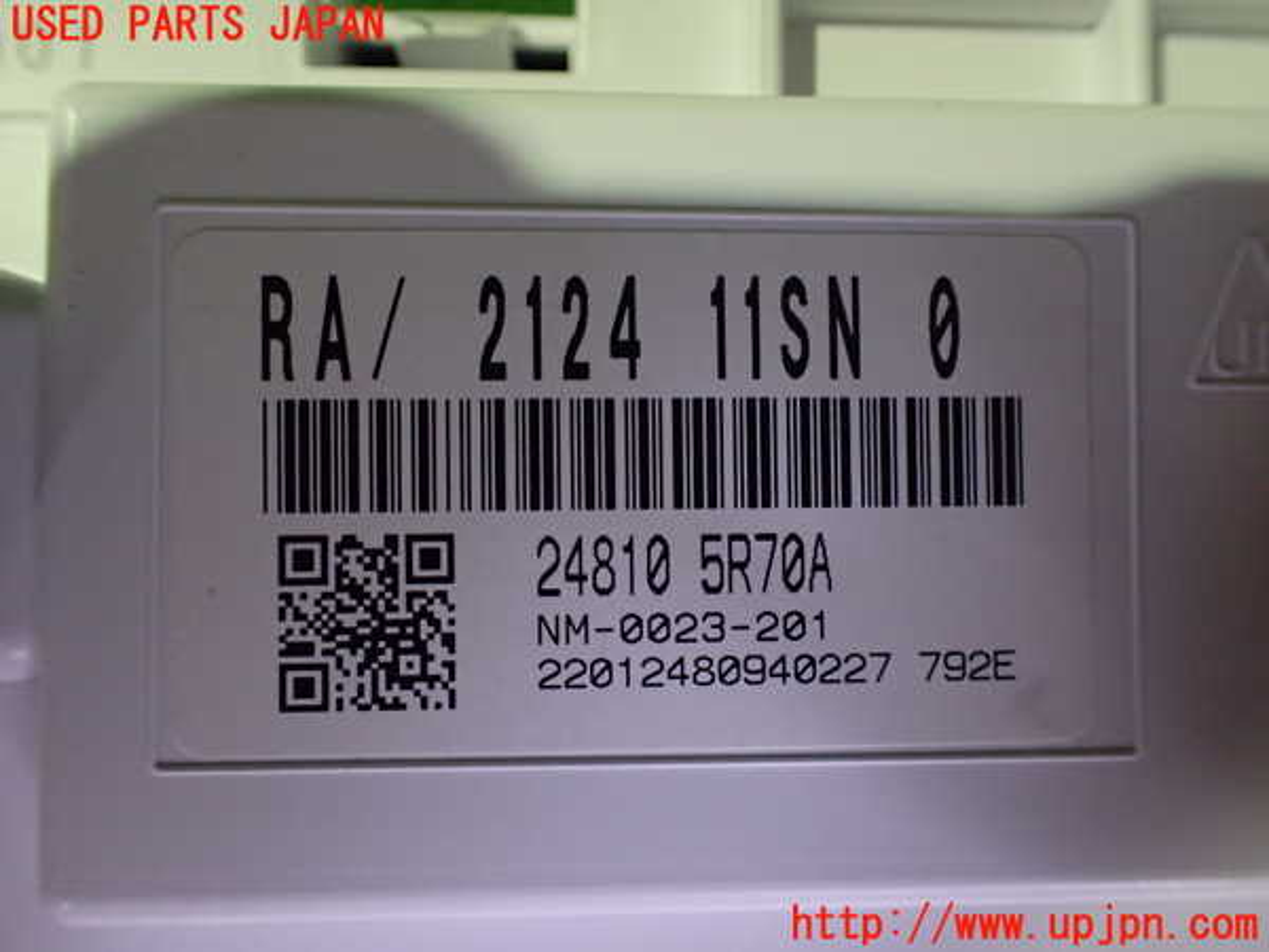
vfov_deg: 46.8
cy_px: 476
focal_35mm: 30
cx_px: 634
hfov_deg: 60.0
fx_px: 1100
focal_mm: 5.4
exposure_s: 1/50
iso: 800
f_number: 2.3
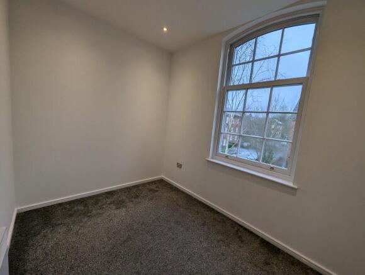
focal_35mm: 13
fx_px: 137
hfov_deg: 106.1
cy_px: 138
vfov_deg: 90.1
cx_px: 182
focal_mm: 1.95
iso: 47
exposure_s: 1/102
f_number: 2.2
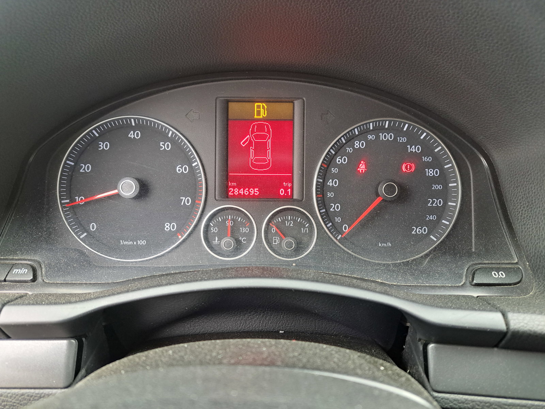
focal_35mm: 24
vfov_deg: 56.8
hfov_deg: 71.6
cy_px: 204
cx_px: 272
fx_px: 378
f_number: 1.8
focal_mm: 5.23
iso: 200
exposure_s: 1/50
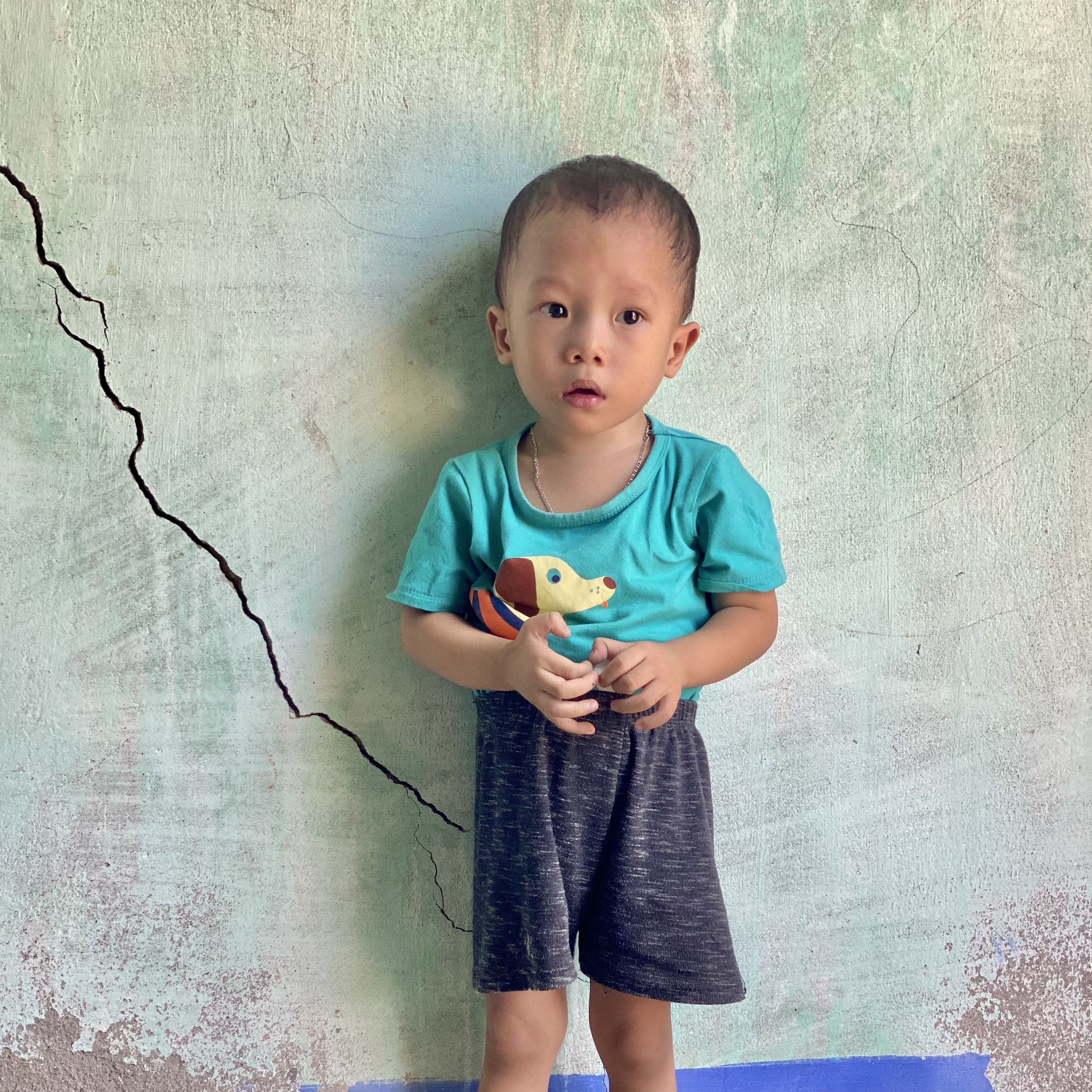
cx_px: 549
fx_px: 2213
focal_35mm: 62
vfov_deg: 27.6
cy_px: 725
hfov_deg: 27.7
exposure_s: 1/122
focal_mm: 6
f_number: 2
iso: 50
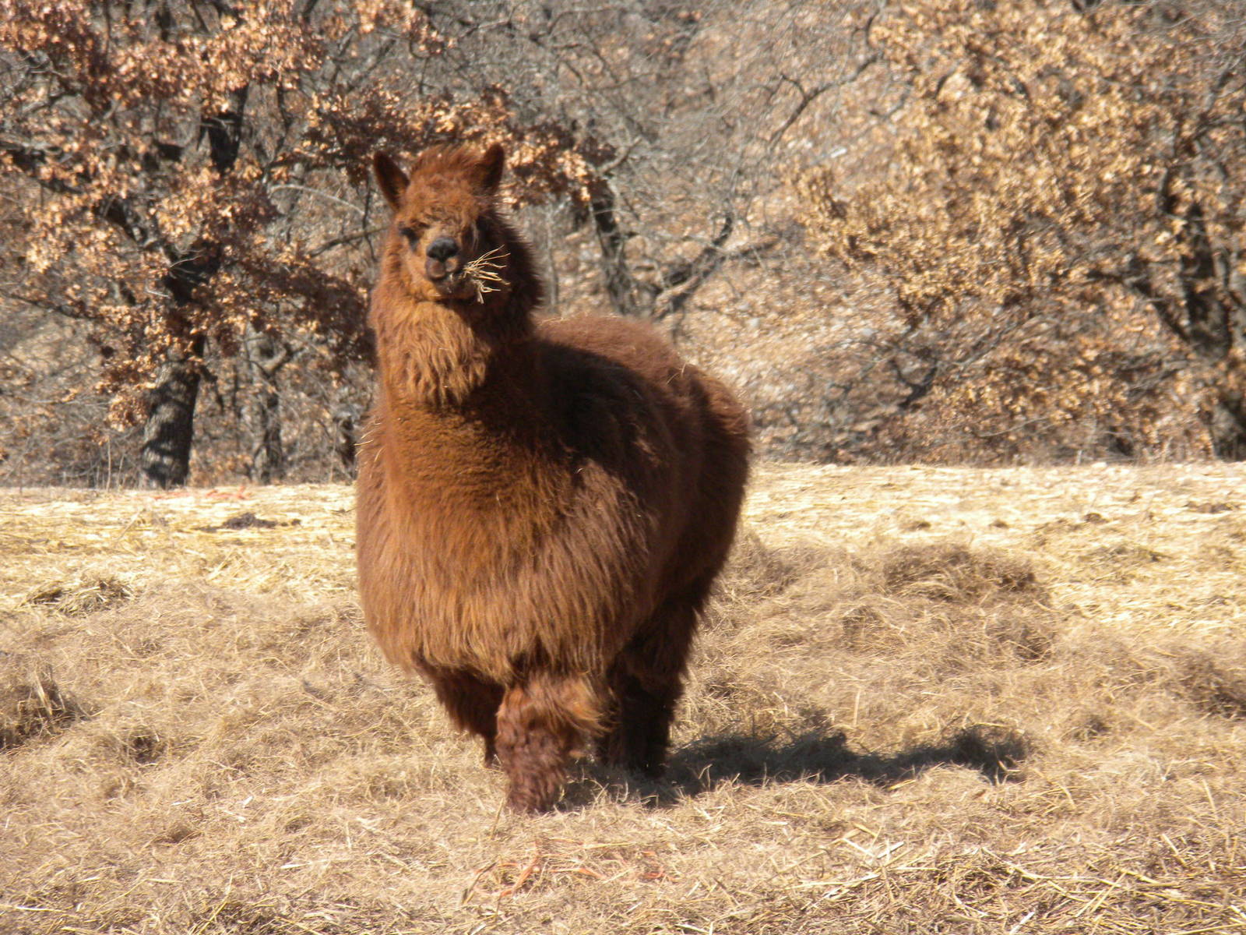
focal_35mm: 238
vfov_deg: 6.2
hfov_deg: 8.3
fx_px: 8567
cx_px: 623
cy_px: 468
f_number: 5.2
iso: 148
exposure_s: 1/620
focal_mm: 42.1
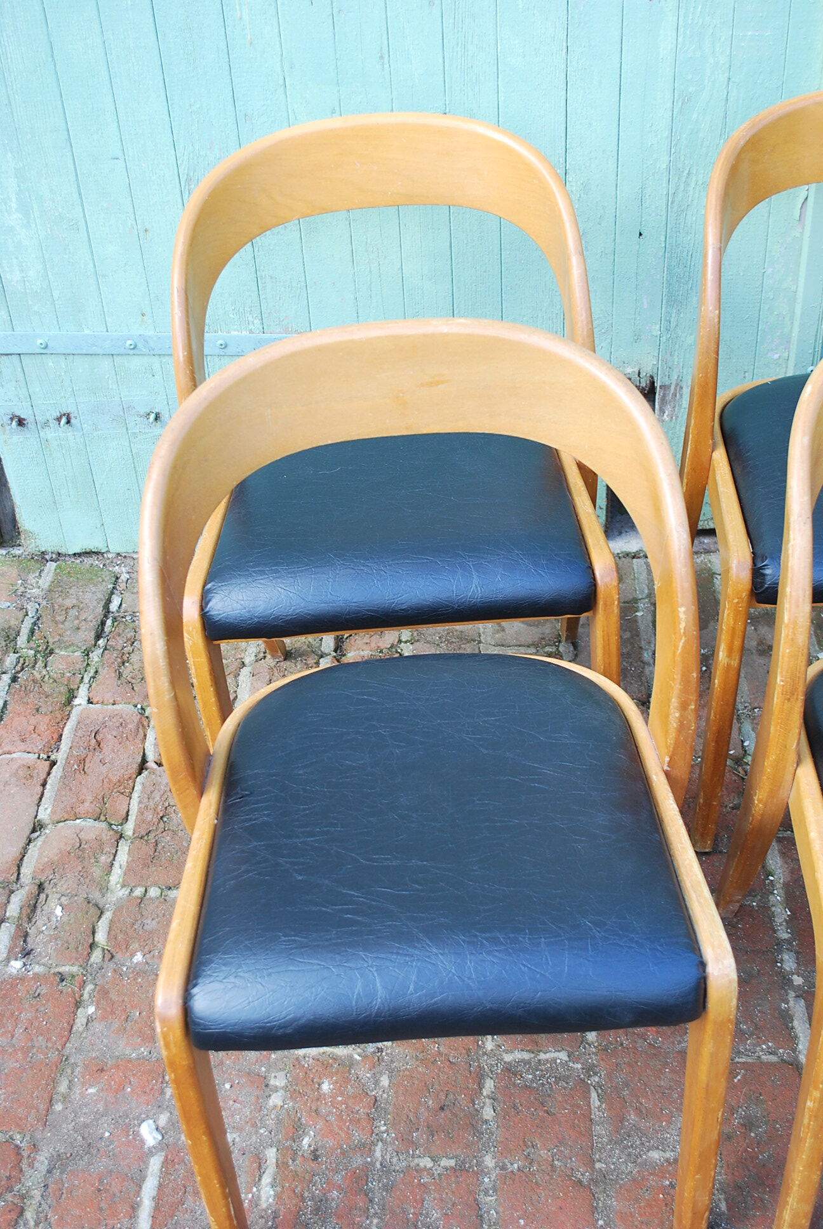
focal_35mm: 42
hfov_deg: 32.0
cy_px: 614
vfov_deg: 46.3
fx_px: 1436
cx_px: 412
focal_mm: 28
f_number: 4.5
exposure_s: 1/80
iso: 200
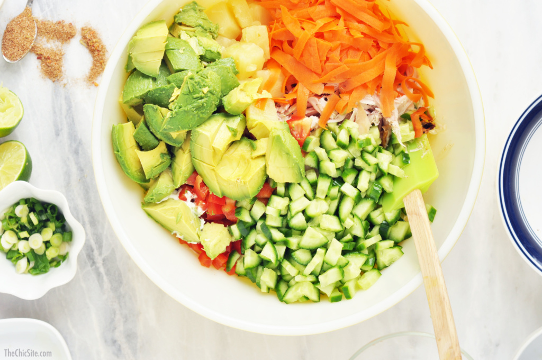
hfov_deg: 27.0
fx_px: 1128
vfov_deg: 18.1
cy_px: 180
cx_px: 271
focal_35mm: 75
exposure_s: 1/125
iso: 200
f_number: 5.6
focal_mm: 50
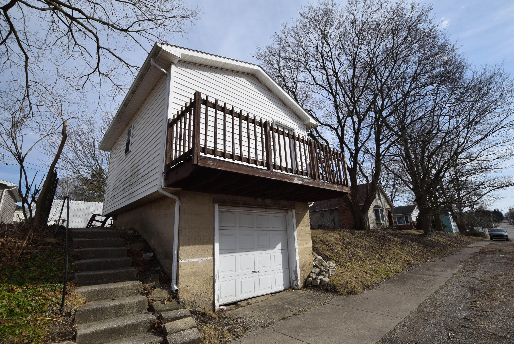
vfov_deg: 77.4
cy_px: 172
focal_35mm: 15
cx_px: 257
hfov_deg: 100.3
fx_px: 214
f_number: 10
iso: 200
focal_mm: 10
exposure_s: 1/400
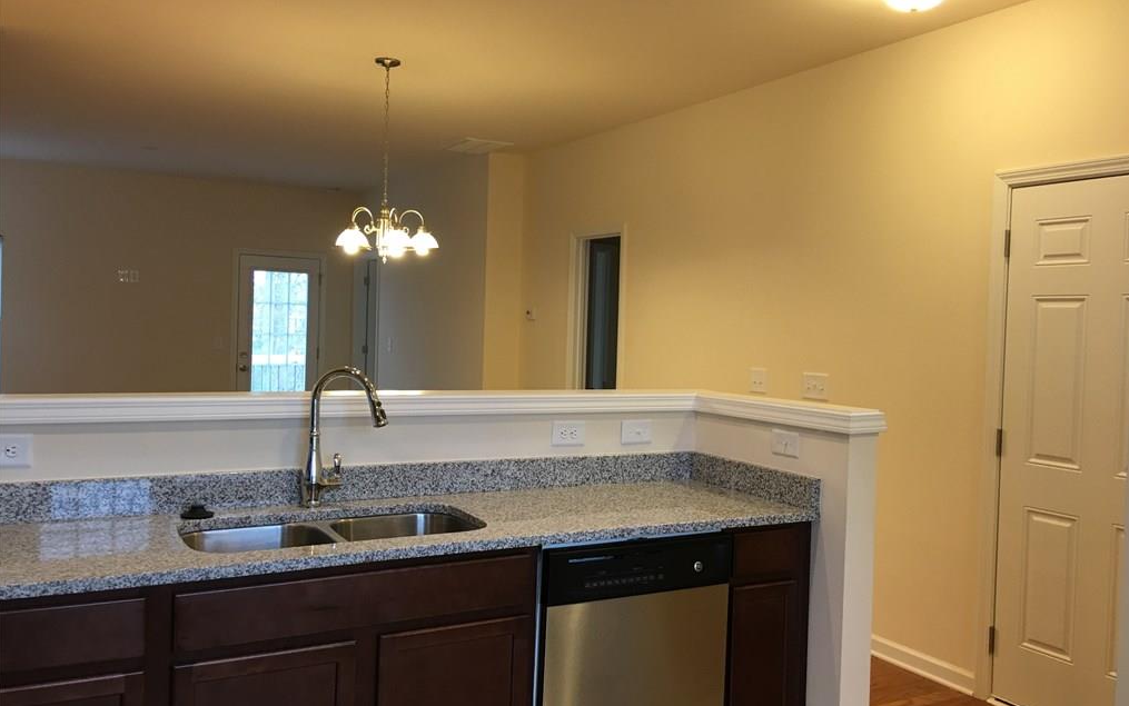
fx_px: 954
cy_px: 355
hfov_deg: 61.2
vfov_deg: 40.6
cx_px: 567
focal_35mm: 31
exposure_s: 1/15
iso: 32
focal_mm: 4.15
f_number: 2.2
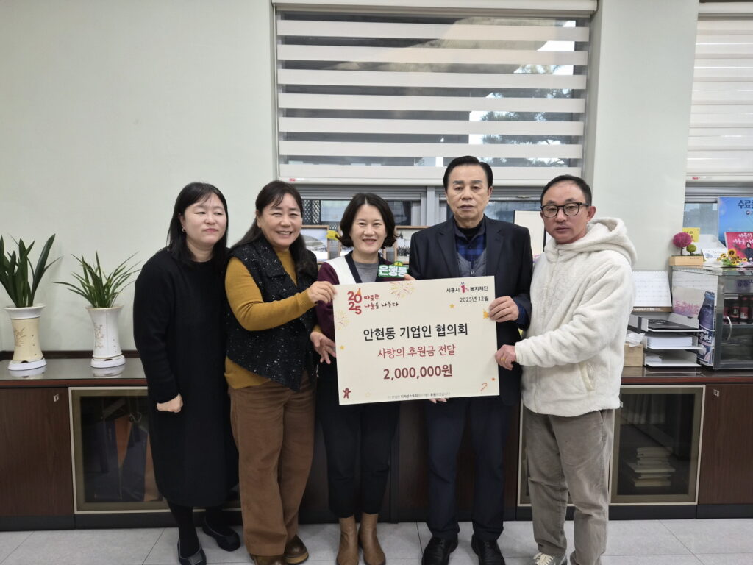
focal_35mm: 23
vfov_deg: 58.9
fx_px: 500
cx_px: 376
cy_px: 282
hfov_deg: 73.9
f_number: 1.8
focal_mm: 5.4
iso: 125
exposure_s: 1/120
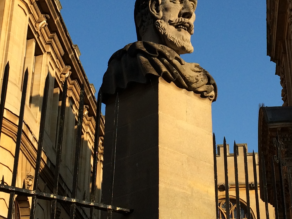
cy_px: 20
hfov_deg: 23.5
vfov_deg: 17.5
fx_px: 700
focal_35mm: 83
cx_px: 179
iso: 32
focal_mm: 4.12
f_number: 2.2
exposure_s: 1/1520
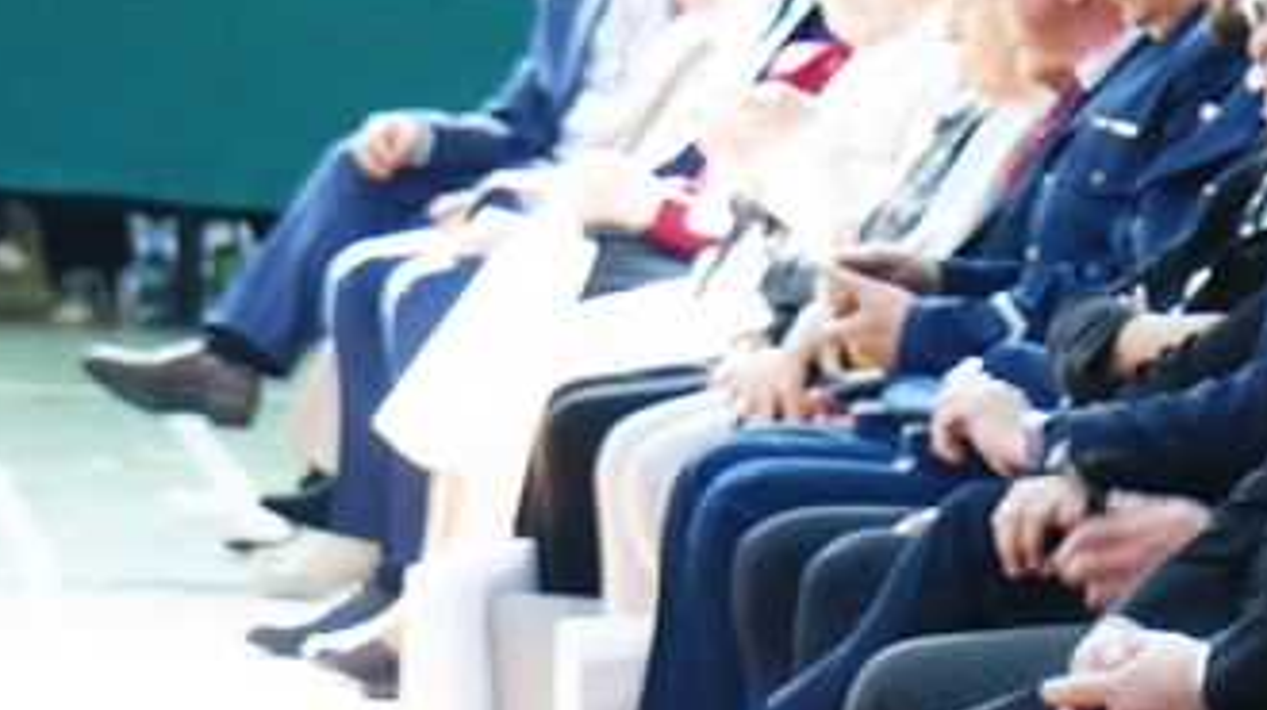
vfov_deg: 3.4
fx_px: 12004
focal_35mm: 358
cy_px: 589
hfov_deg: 6.0
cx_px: 1858
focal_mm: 75
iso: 800
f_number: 5.6
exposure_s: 1/40
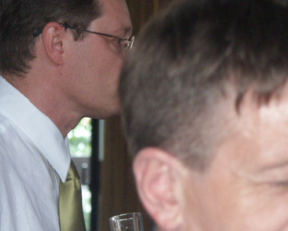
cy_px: 160
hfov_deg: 5.3
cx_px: 302
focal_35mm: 365
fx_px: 3112
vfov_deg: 4.2
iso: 200
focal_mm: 36.67
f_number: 3.5
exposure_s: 1/125
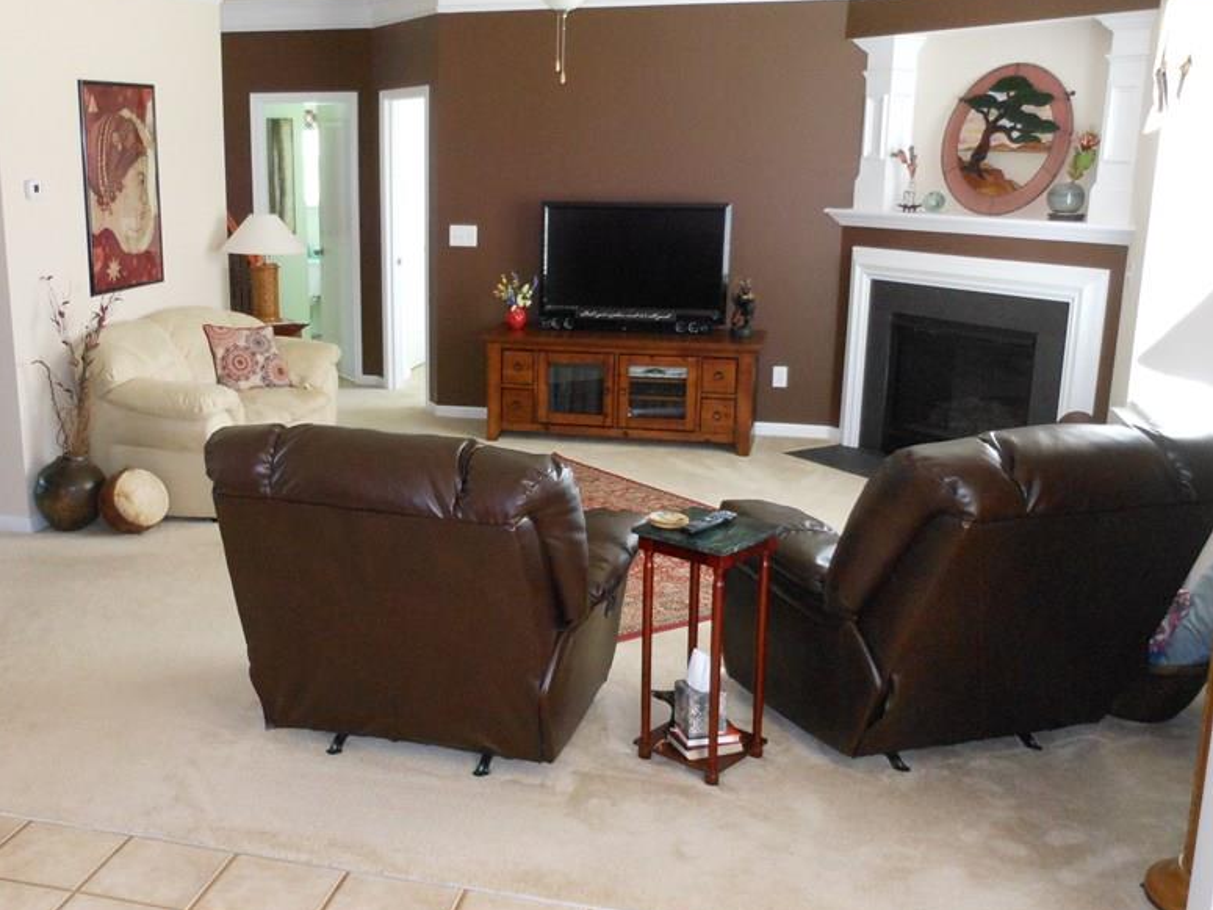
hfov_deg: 49.7
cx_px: 463
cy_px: 456
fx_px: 1296
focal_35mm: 37
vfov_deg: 38.7
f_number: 3.7
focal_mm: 5
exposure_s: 1/25
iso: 500
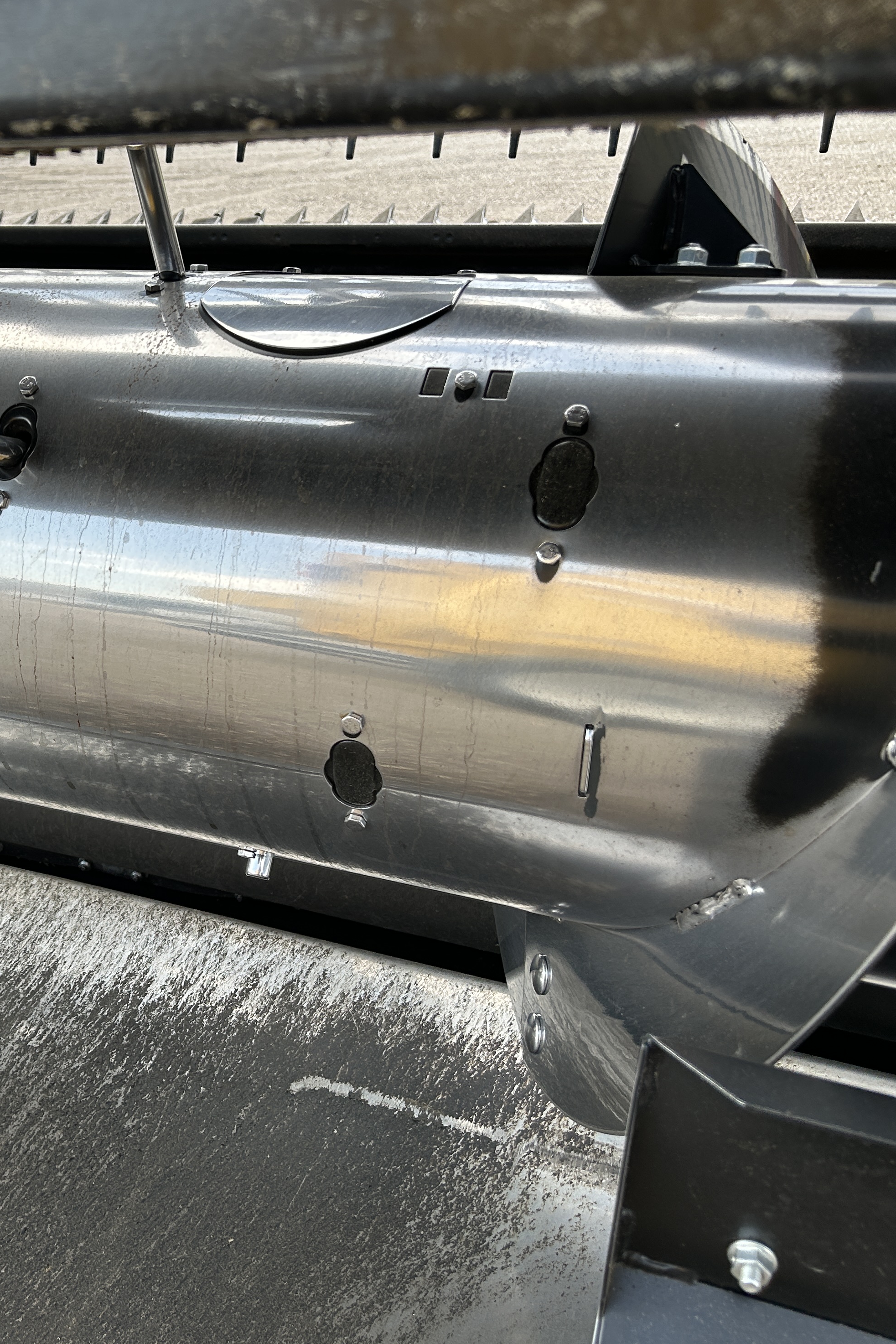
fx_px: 1381
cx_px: 41
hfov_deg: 33.5
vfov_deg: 51.9
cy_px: 659
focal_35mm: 37
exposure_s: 1/632
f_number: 1.5
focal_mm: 5.7
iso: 50
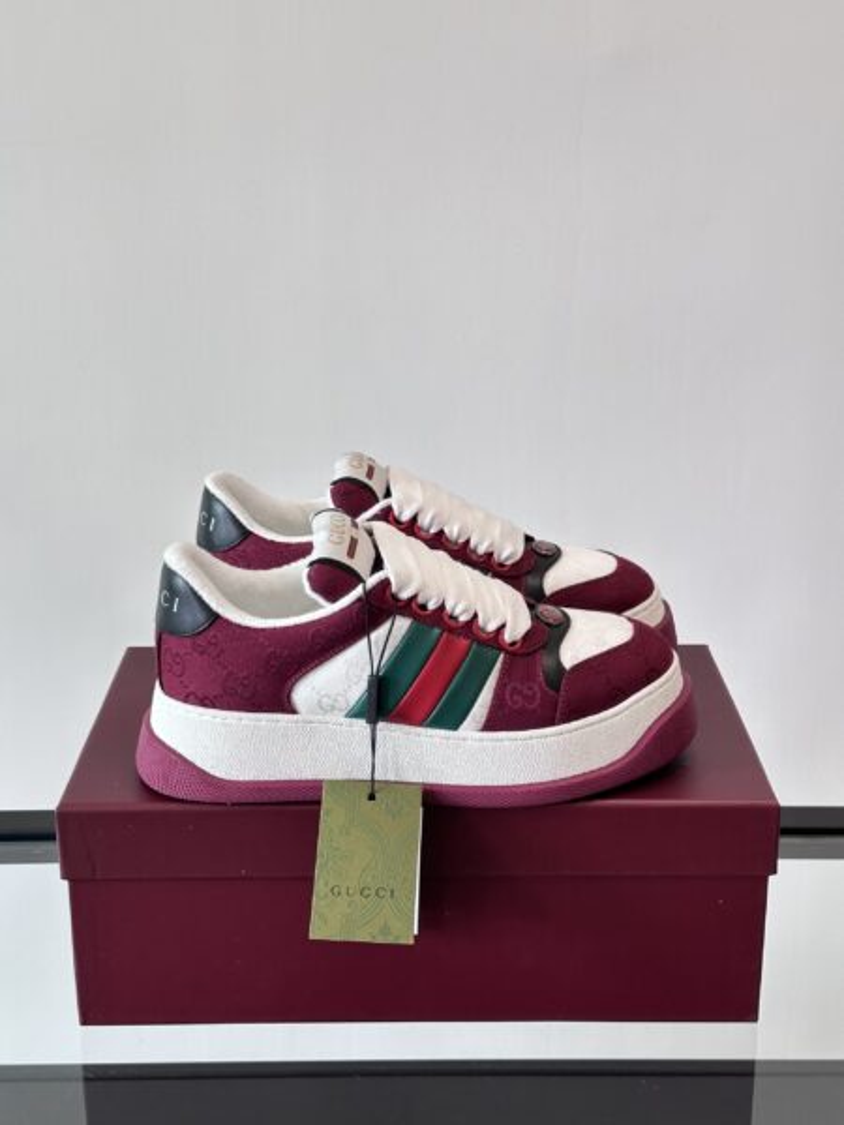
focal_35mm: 48
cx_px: 422
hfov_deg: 30.3
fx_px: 1560
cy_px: 562
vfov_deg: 39.7
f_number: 1.78
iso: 80
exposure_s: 1/108
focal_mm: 6.86
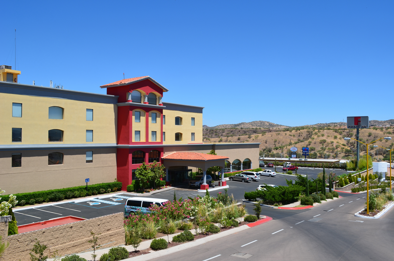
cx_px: 197
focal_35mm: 33
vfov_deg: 39.8
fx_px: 360
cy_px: 130
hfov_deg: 57.3
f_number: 13
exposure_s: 1/200
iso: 100
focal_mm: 22
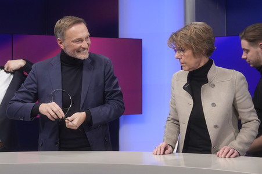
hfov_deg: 43.6
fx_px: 327
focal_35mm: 45
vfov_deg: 29.8
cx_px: 131
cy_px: 87
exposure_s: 1/250
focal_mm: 30
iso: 640
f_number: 2.2
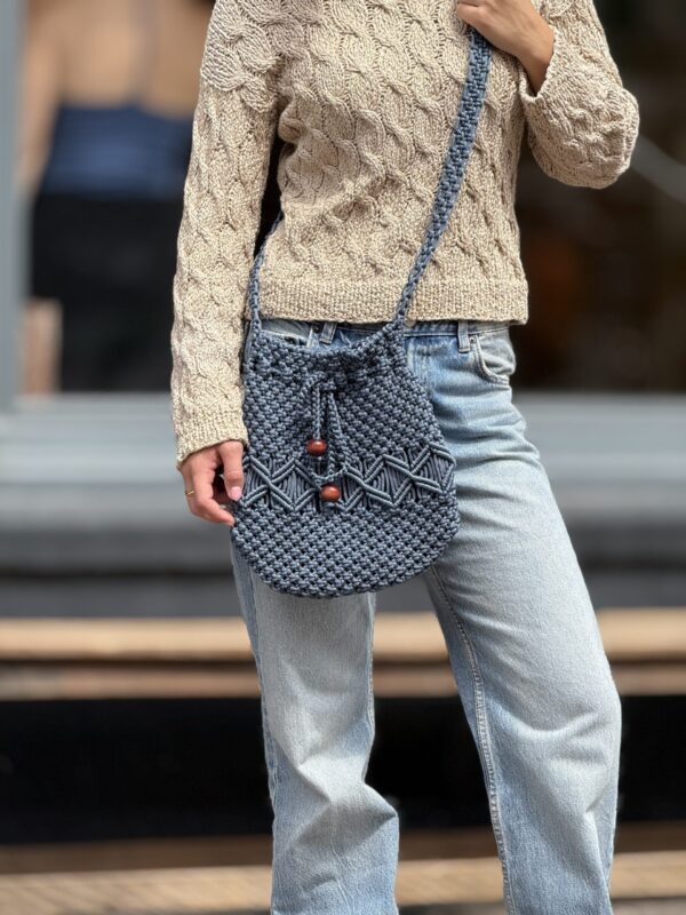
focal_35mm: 120
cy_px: 458
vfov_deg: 16.4
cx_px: 343
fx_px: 3171
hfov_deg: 12.3
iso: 50
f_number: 2.8
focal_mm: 15.66
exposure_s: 1/621
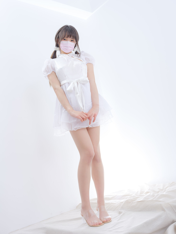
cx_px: 88
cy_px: 117
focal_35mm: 36
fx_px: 244
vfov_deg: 51.4
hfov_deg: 39.7
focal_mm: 45
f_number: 7.1
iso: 100
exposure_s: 1/60
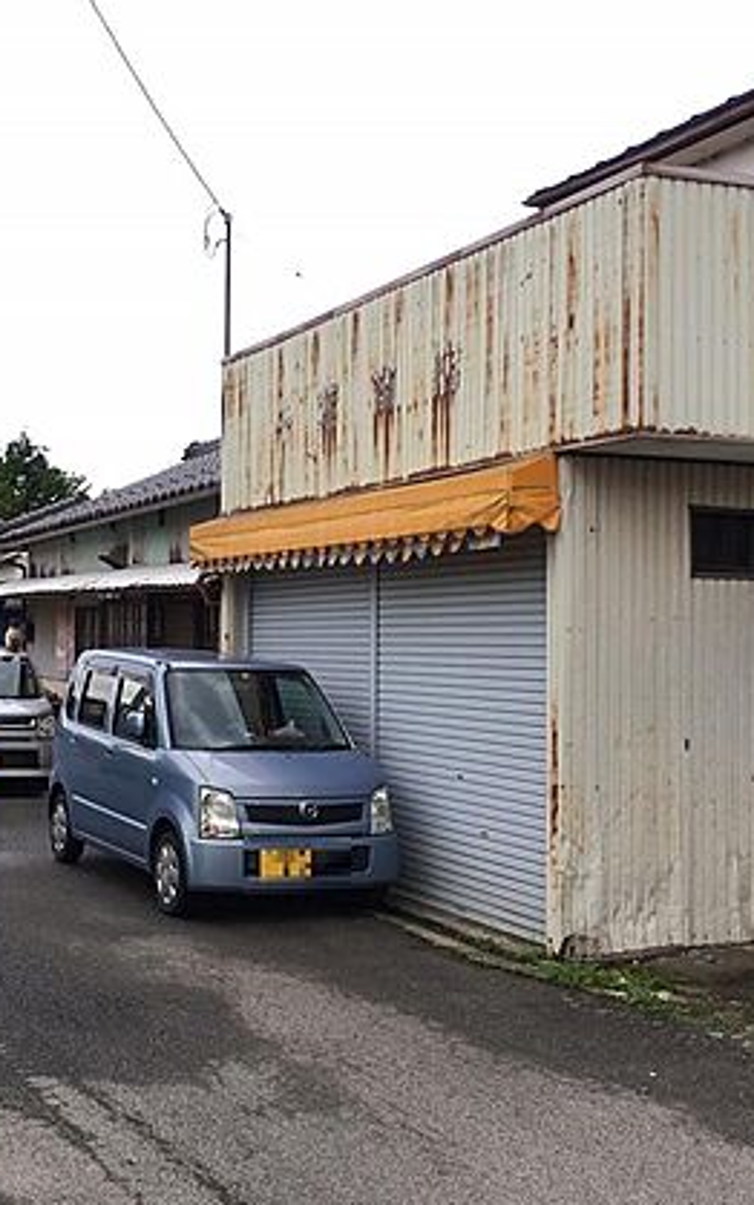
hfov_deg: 28.9
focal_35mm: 44
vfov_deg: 45.3
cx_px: 224
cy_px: 581
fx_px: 1446
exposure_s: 1/120
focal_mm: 4.15
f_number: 2.2
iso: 25
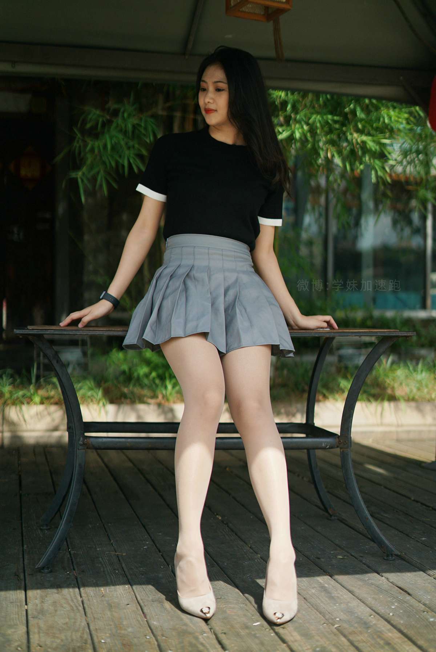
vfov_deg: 39.6
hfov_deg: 27.0
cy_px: 326
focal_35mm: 50
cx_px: 218
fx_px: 907
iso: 200
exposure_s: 1/8000
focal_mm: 50
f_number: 1.8
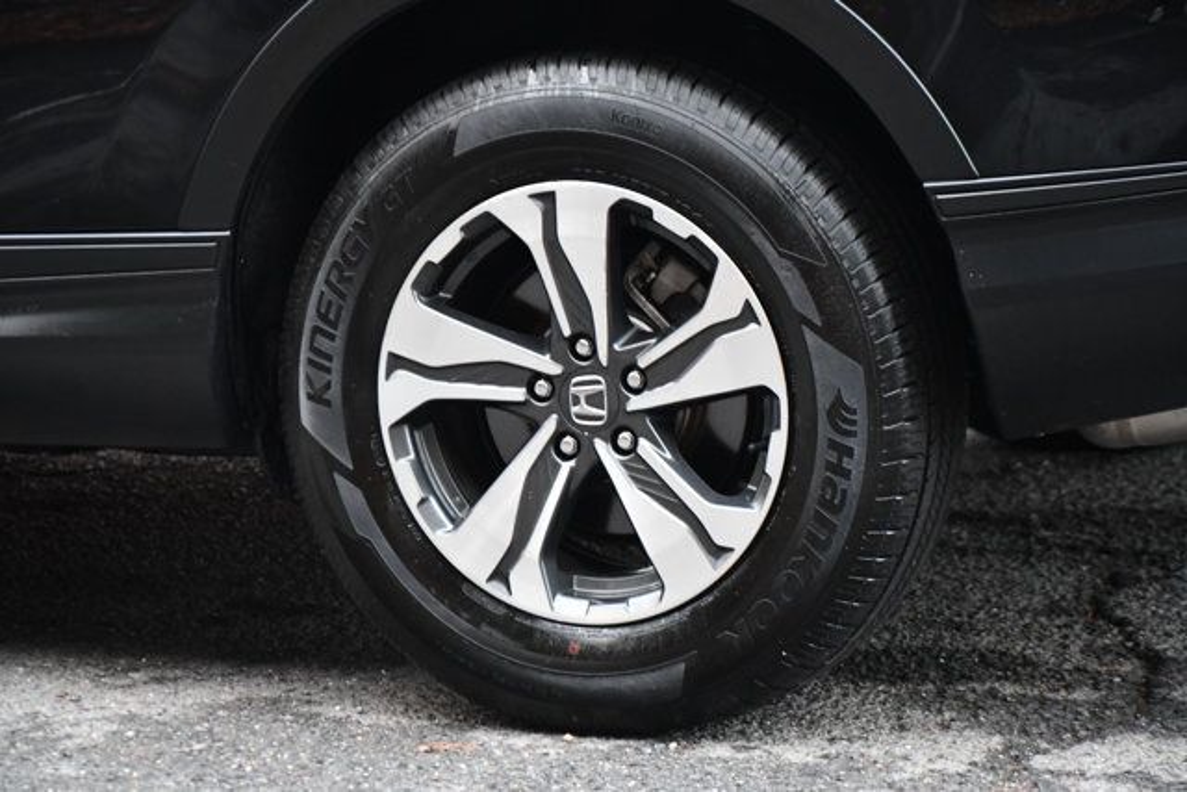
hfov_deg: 12.4
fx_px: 5441
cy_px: 396
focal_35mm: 165
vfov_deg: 8.3
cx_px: 594
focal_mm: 110
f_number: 4.8
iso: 3200
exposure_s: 1/60
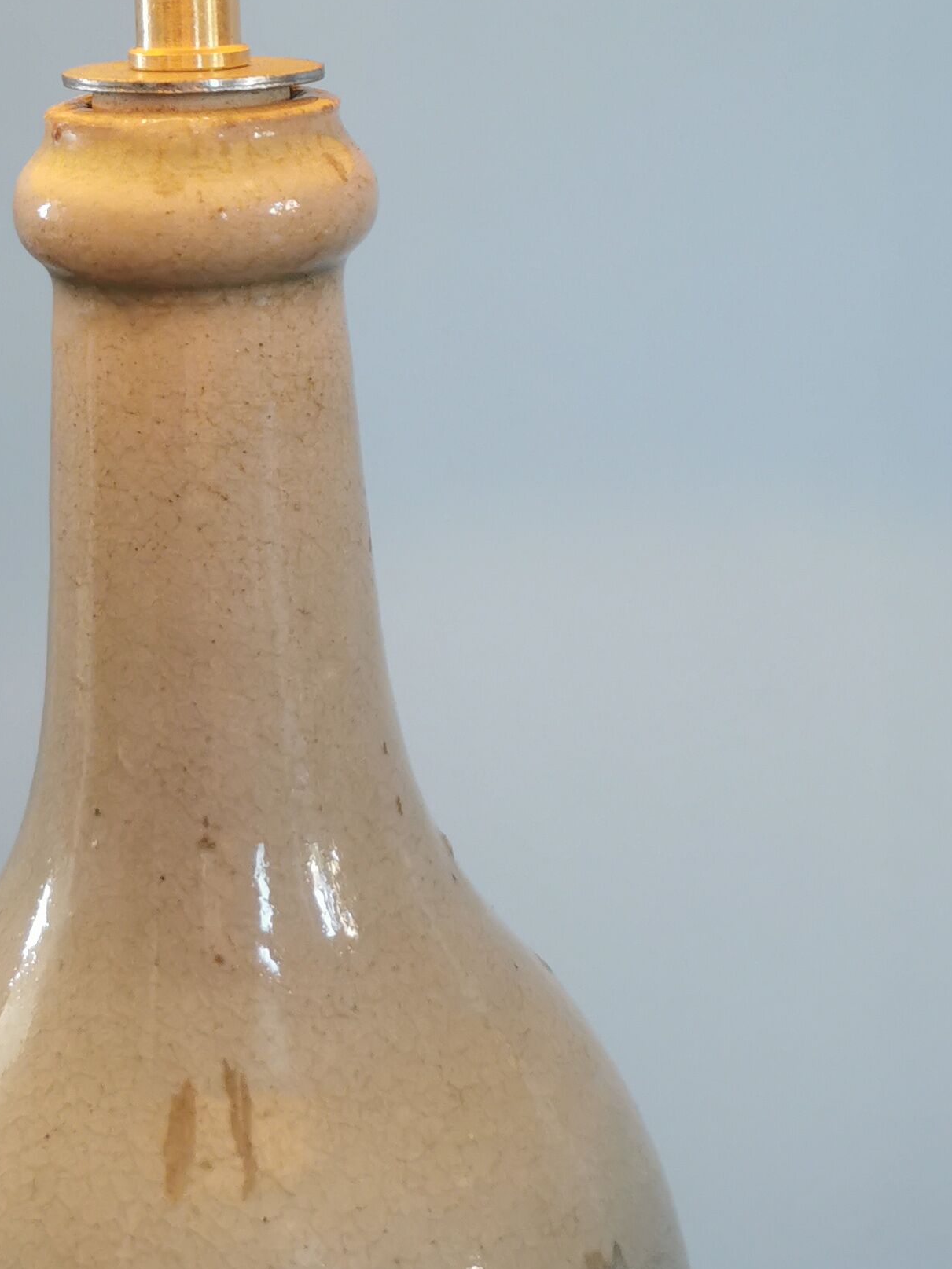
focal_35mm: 61
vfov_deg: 28.9
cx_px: 152
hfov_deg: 23.6
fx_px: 2237
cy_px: -97
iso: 125
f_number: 1.8
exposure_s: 1/50
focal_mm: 5.58
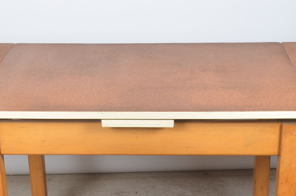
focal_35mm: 86
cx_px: 138
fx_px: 706
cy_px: 135
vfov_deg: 15.8
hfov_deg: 23.7
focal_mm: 24
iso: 100
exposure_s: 1/125
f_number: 11
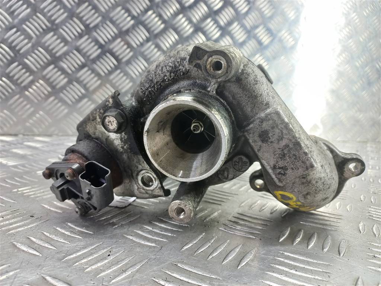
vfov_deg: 54.9
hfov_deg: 69.4
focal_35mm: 25
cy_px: 143
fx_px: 275
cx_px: 190
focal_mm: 4.6
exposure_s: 1/50
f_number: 1.8
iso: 200
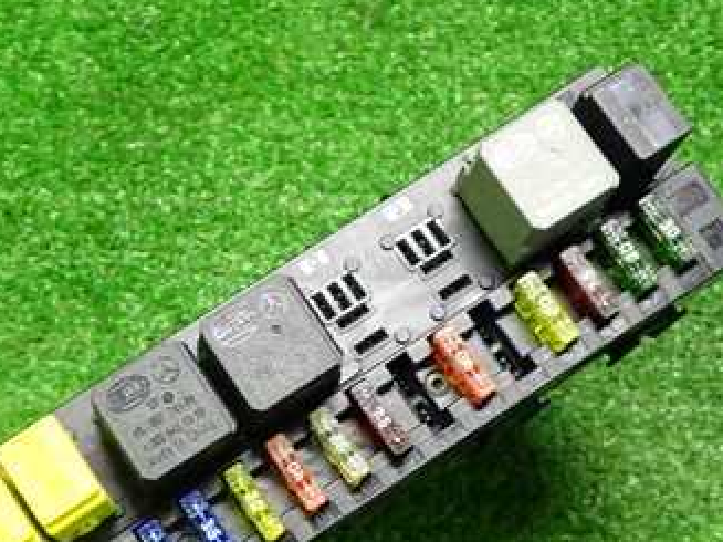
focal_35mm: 55
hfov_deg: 34.5
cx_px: 223
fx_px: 1148
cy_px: 447
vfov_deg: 26.0
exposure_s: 1/30
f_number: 2.3
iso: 640
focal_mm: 5.4
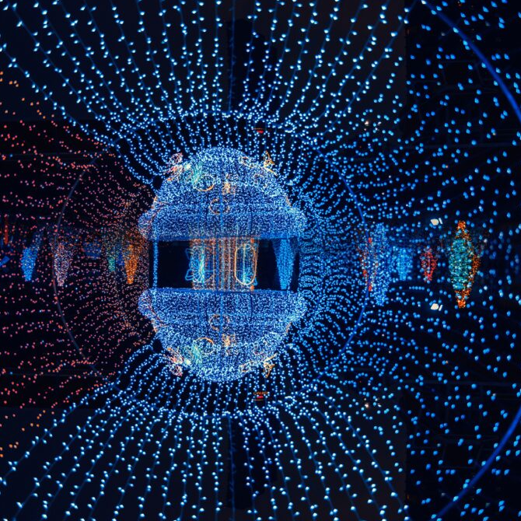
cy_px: 264
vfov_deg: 32.8
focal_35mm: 52
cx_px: 236
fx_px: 885
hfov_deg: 32.8
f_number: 2.8
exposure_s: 1/160
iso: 500
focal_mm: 40
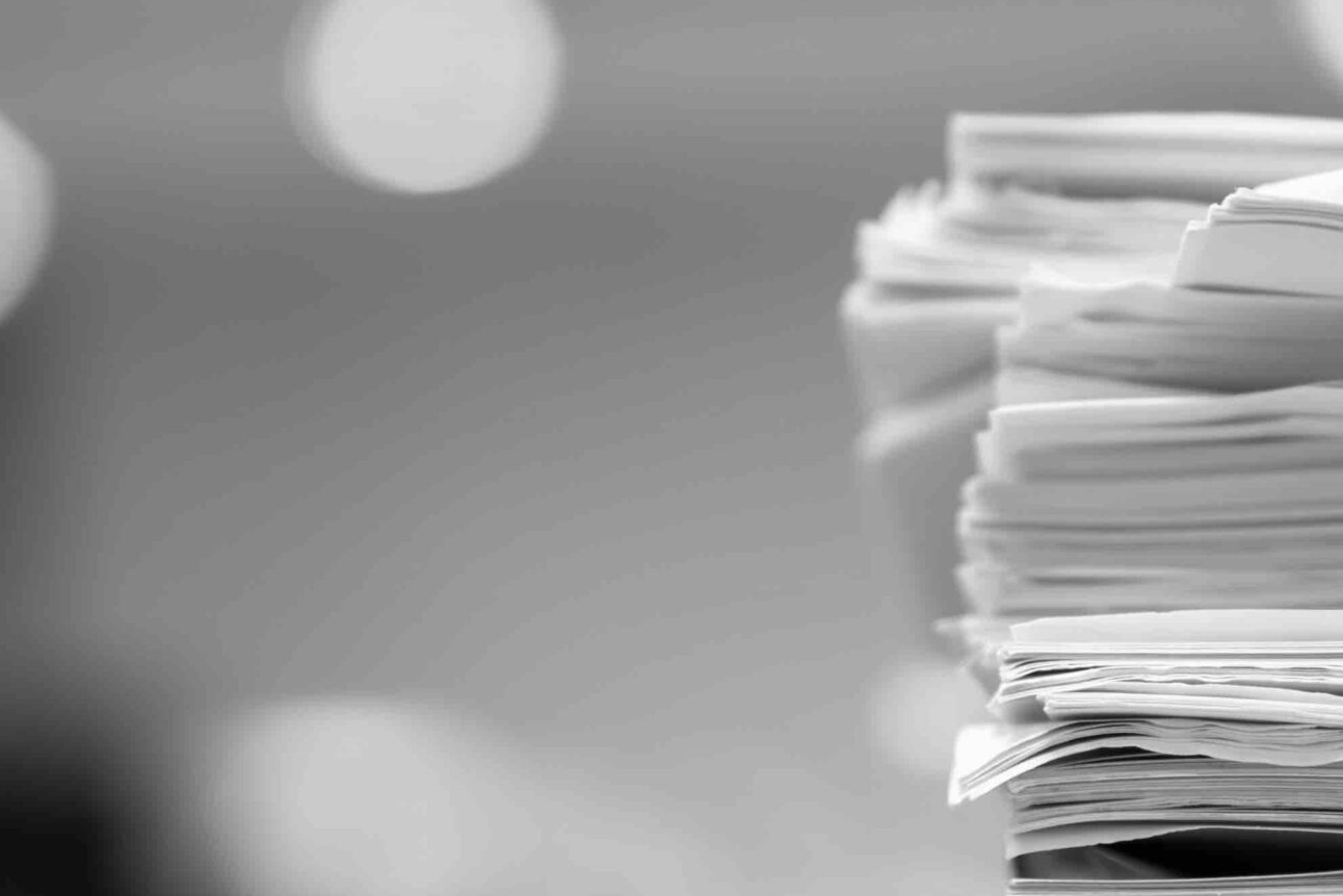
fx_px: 3843
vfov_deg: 13.3
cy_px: 498
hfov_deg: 19.8
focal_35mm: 103
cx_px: 709
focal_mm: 35
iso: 100
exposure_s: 1/40
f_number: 1.8
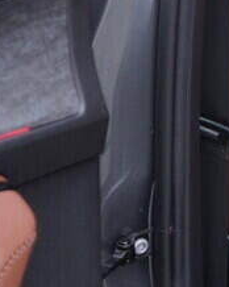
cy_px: -40
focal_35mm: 159
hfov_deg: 8.7
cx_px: 582
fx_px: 1349
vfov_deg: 11.9
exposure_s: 1/40
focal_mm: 24
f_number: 2.8
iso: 320
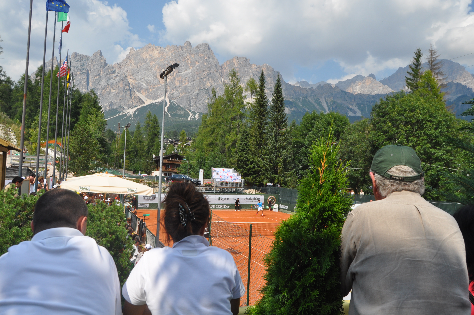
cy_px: 158
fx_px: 355
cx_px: 237
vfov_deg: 47.8
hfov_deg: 67.4
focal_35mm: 27
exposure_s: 1/1600
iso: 400
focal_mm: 18
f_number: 7.1
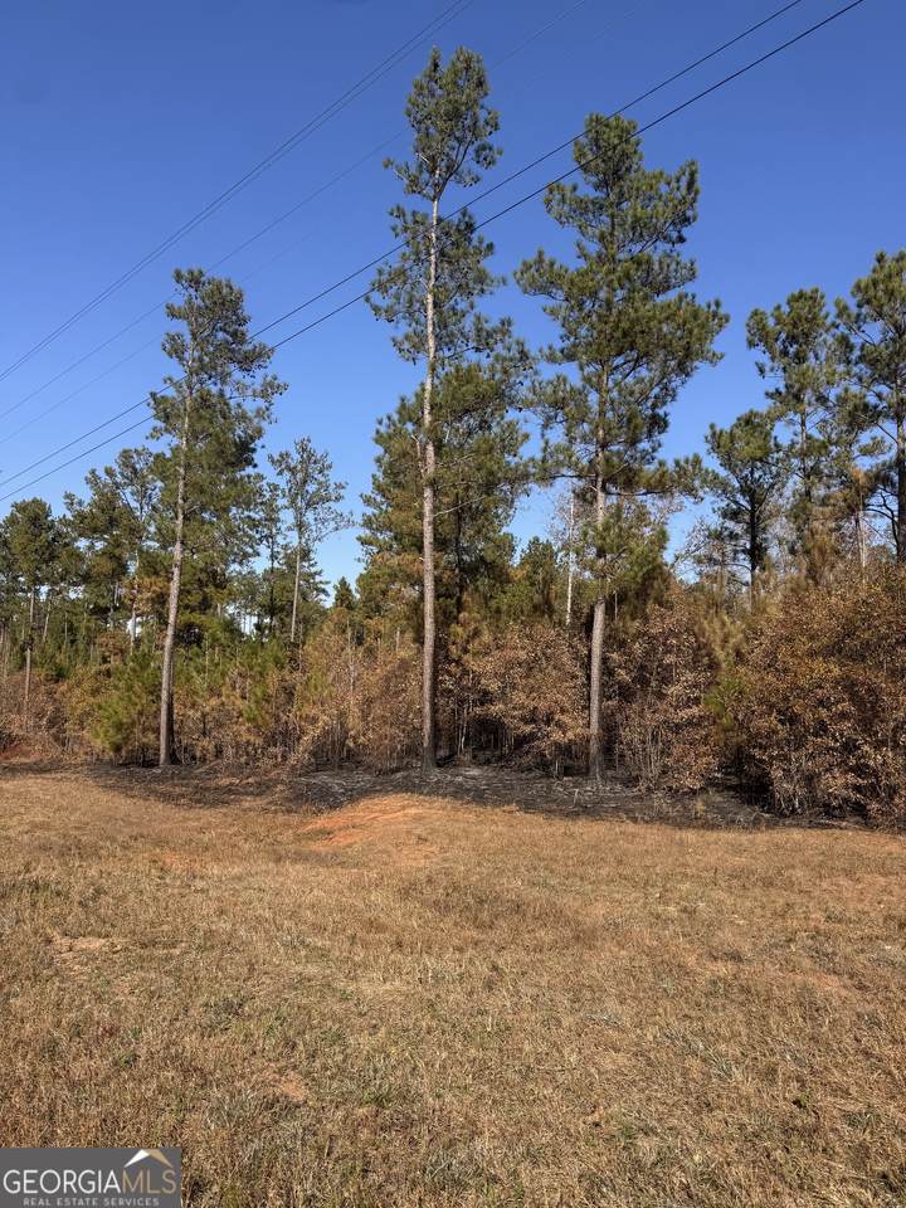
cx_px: 453
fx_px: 838
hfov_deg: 56.8
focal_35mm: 24
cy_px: 604
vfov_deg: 71.6
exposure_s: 1/3413
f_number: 1.78
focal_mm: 6.76
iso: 80
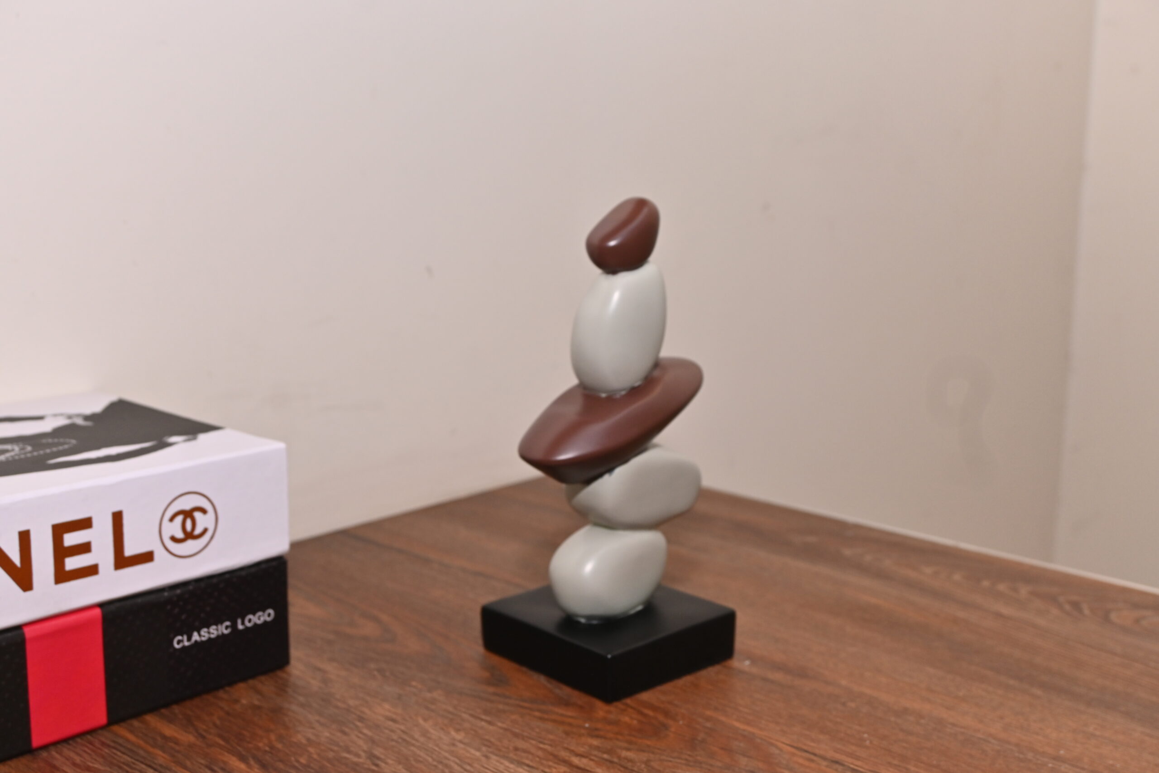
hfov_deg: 47.2
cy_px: 386
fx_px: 1328
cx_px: 580
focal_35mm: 41
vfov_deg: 32.4
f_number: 5.6
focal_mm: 27.5
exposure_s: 1/100
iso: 320
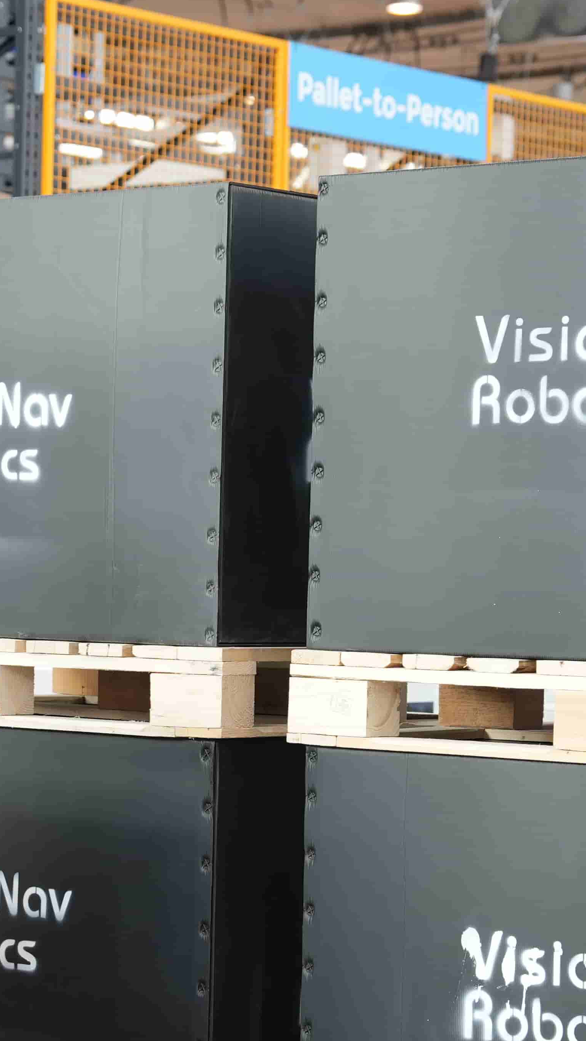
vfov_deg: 17.3
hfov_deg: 9.8
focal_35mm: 124
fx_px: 3425
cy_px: 652
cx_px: 106
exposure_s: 1/80
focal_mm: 46
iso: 320
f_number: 3.2
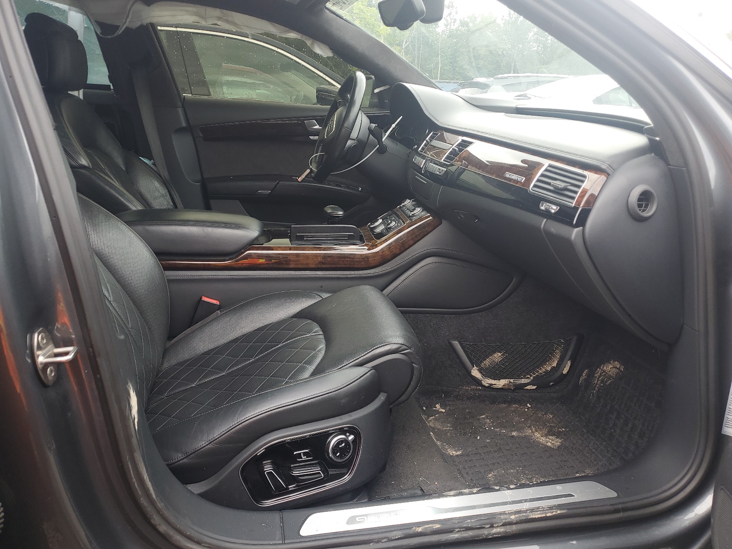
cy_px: 274
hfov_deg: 67.3
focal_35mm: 26
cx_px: 366
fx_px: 550
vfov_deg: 53.1
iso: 50
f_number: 1.5
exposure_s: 1/123
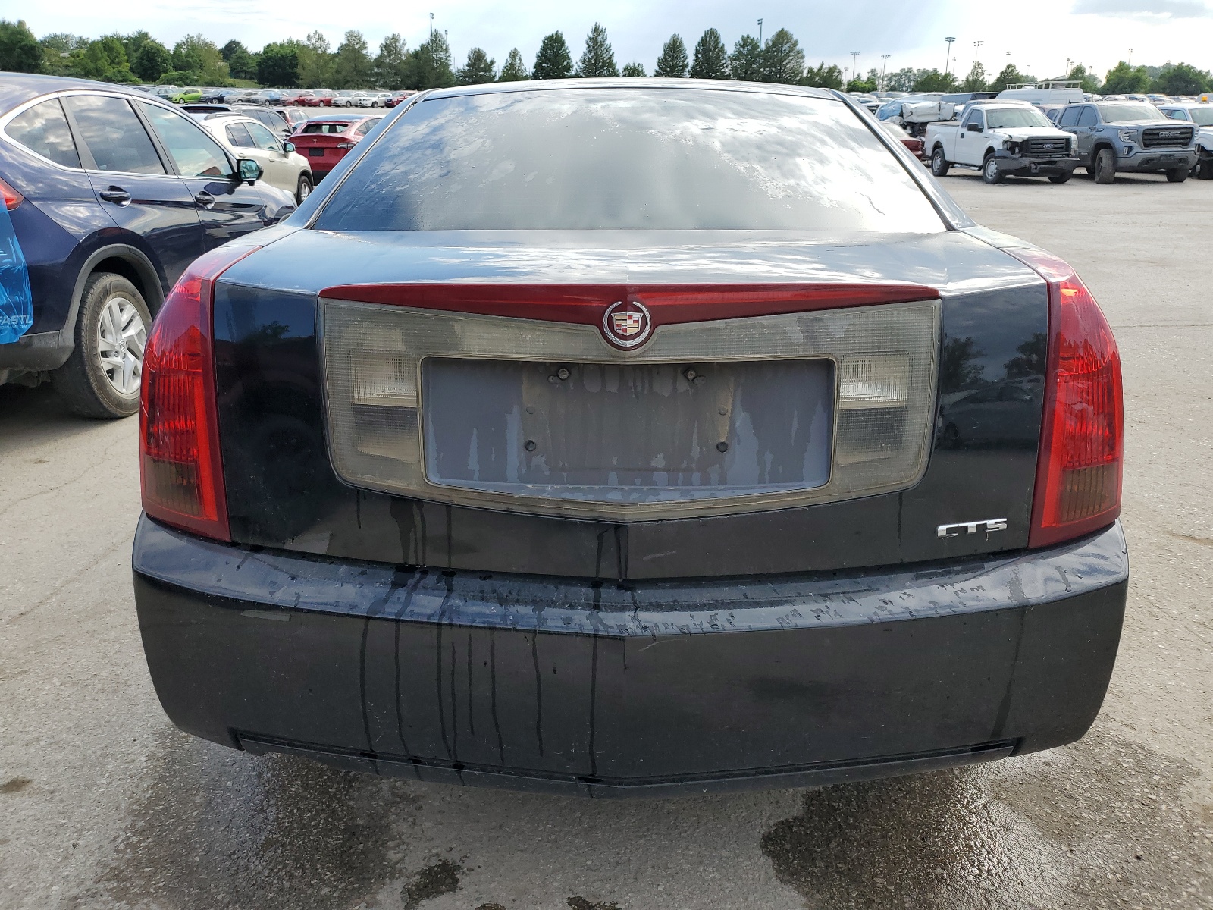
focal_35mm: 26
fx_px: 911
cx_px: 606
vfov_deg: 53.1
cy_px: 455
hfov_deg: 67.3
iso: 50
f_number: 1.5
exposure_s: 1/1429
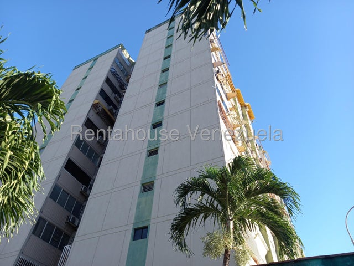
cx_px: 177
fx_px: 256
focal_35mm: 25
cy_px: 133
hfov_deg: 69.4
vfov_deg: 54.9
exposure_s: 1/212
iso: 25
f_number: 2
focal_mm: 4.6
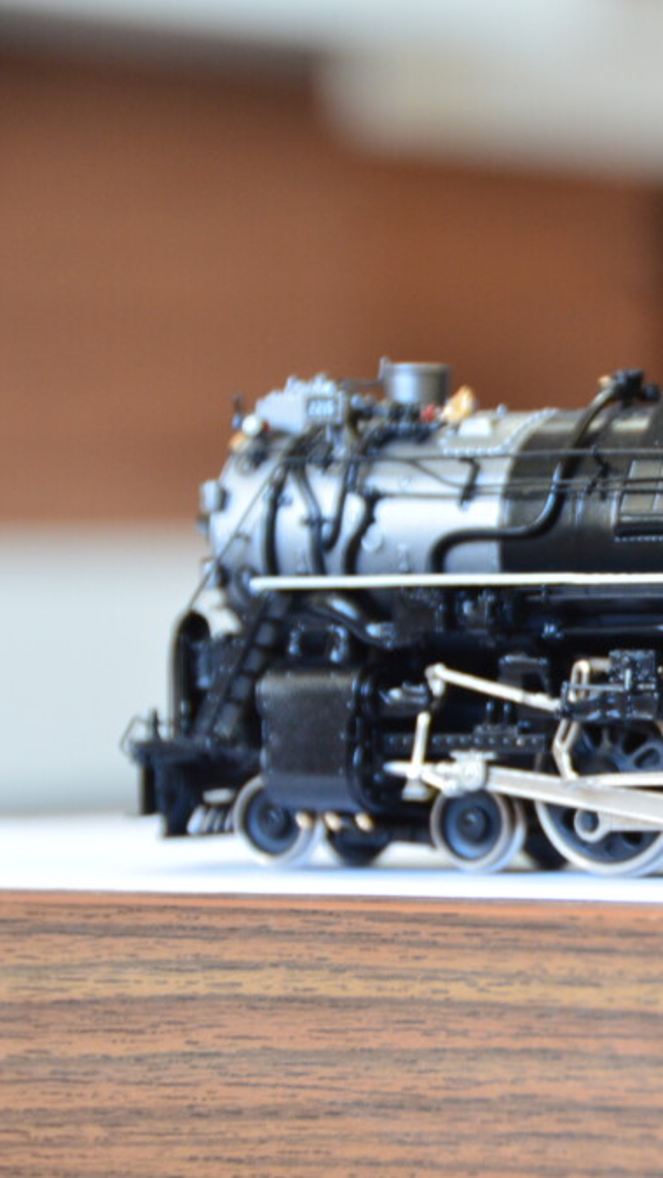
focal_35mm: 250
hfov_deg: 4.8
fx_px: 7802
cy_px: 590
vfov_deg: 8.6
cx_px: 820
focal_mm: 105
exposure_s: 1/20
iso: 800
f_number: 6.3
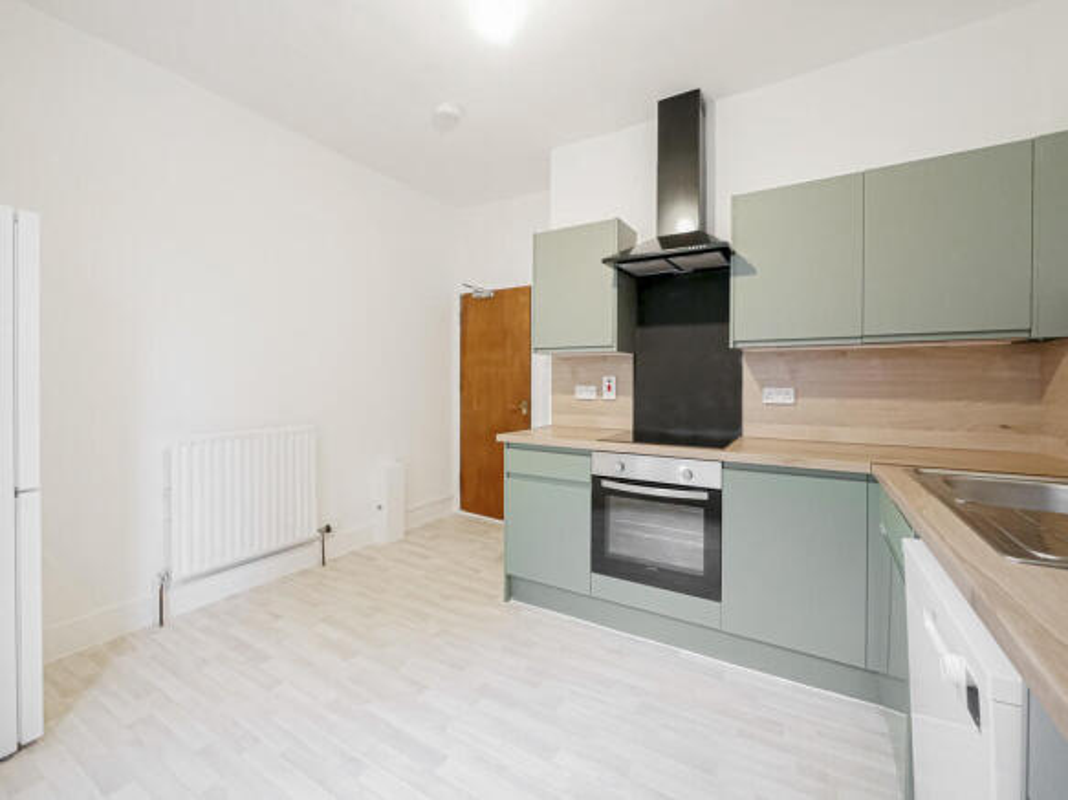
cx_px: 534
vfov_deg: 85.7
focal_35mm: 14
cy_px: 400
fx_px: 432
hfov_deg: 102.1
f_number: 4
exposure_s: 1/30
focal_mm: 7
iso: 3200
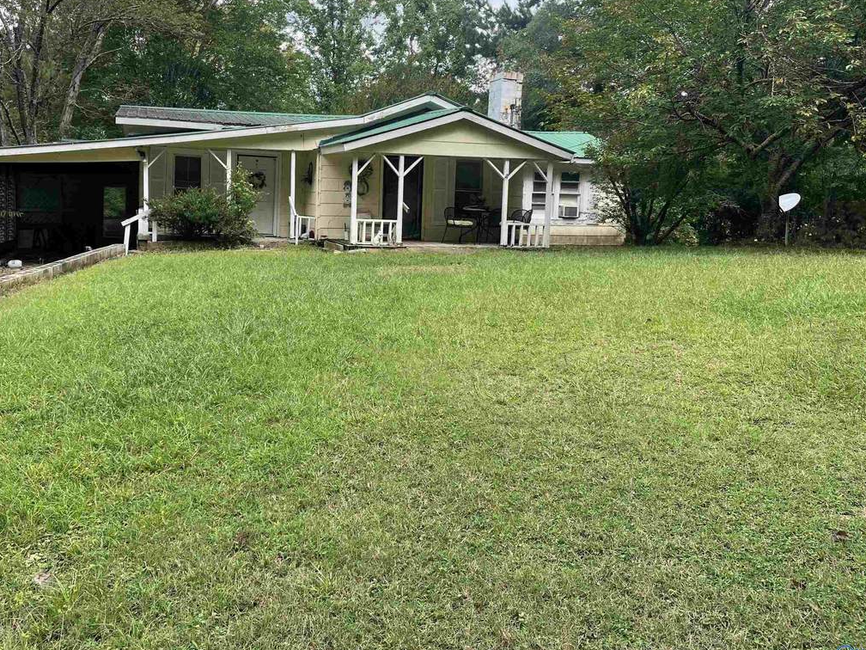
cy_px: 257
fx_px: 826
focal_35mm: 33
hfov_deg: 55.0
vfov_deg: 42.7
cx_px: 356
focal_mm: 4.2
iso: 32
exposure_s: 1/868
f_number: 1.6
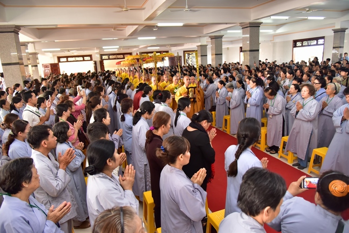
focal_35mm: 24
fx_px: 233
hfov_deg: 73.7
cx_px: 174
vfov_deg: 53.2
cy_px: 116
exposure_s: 1/50
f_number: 4
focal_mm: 24
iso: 800
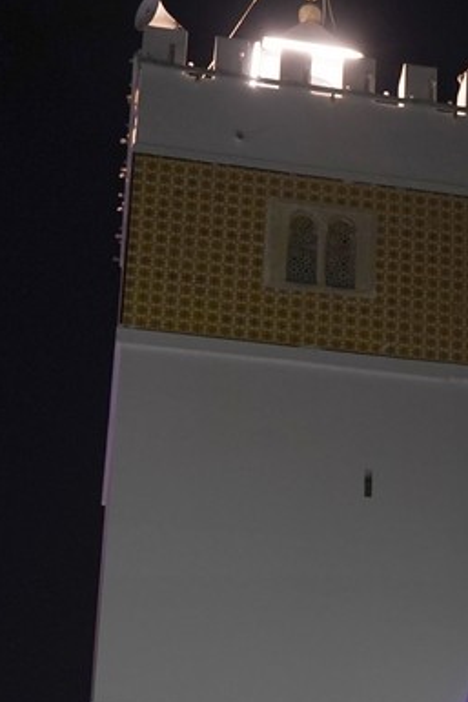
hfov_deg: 15.2
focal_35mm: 87
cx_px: 530
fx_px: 1698
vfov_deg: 22.2
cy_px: 753
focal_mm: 28
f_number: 3.2
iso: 1600
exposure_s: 1/40
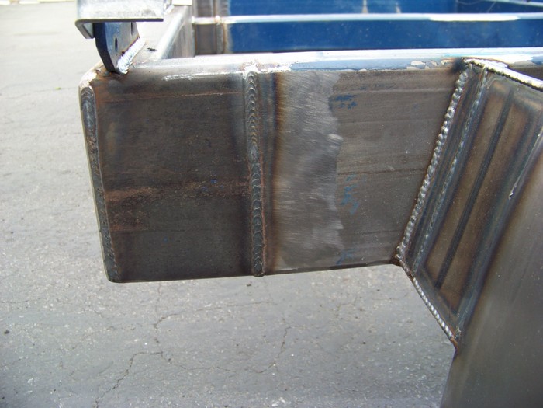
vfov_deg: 39.7
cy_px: 204
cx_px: 272
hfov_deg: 51.4
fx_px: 565
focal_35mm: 36
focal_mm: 5.85
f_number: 2.8
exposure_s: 1/160
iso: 72
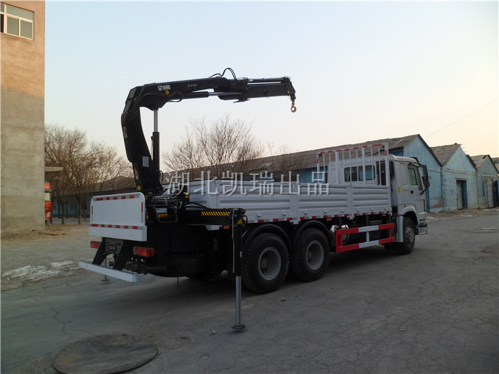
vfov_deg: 53.0
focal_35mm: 26
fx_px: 375
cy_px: 187
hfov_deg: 67.3
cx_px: 250
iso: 80
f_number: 3.3
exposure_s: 1/180
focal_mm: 4.9
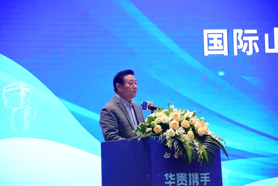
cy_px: 93
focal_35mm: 150
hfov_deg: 13.7
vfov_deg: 9.2
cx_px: 139
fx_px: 1159
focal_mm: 150
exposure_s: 1/800
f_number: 5.6
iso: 12800
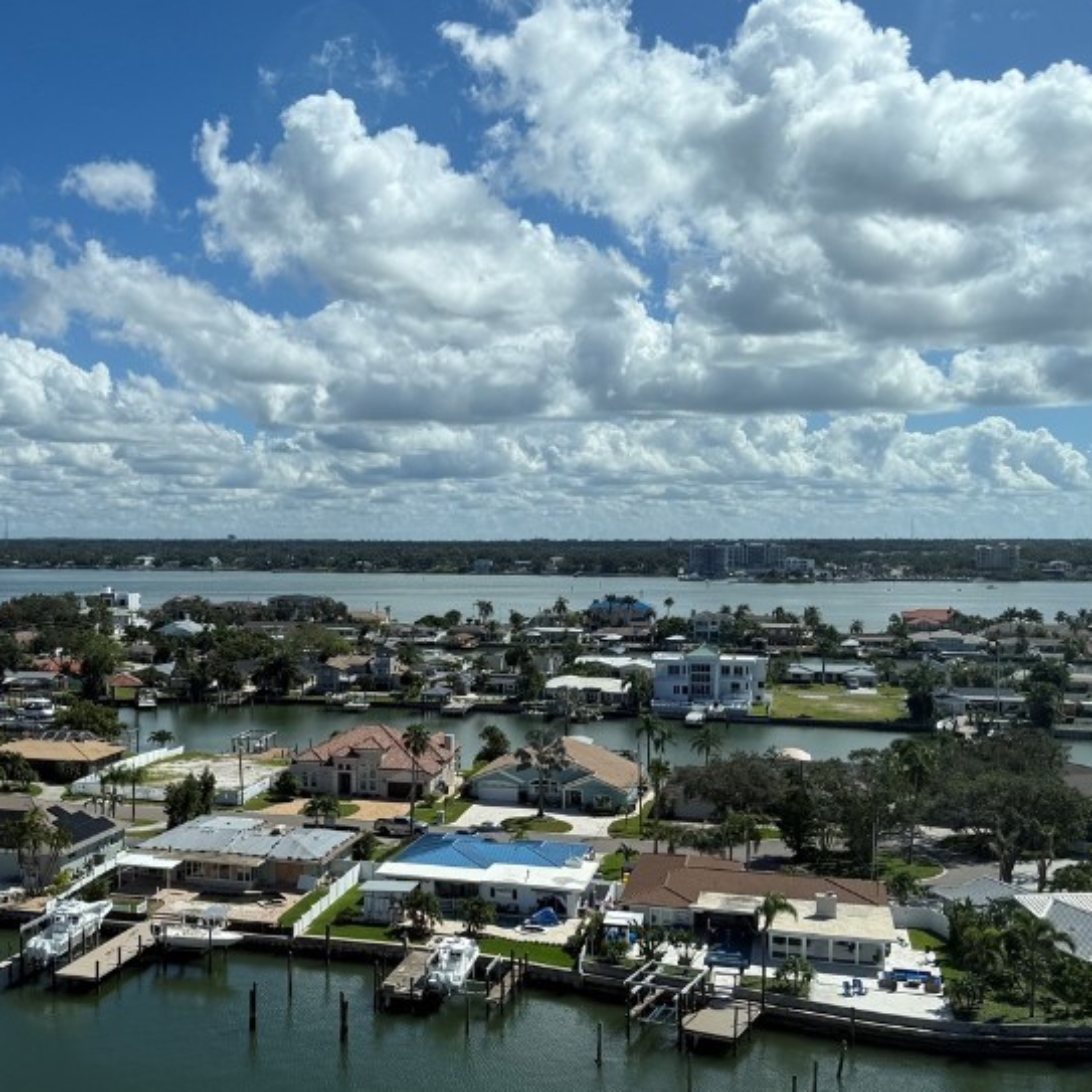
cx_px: 302
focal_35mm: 40
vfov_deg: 41.8
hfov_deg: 40.9
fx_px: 1428
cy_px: 601
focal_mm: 6.76
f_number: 1.78
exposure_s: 1/5319
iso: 80
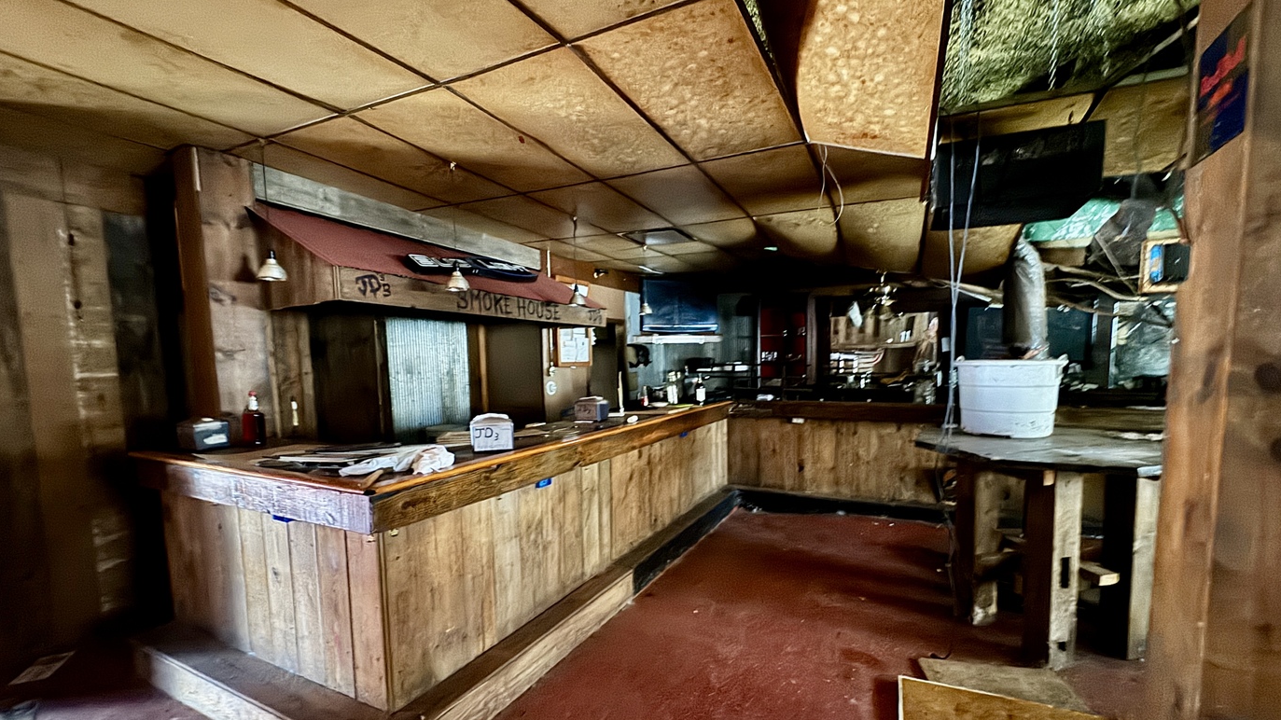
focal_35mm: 16
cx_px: 651
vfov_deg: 66.8
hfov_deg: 99.4
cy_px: 410
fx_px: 543
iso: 1000
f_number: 2.2
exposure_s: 1/9
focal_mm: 2.22
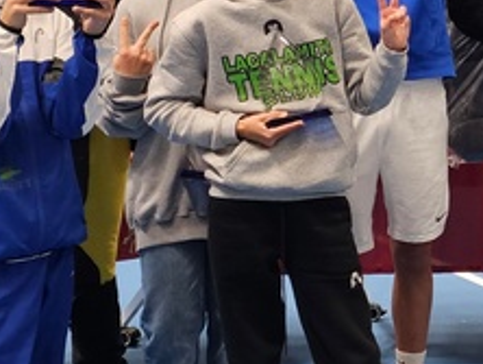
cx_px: 672
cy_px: 35
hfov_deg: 17.1
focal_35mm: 106
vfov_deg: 13.9
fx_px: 1481
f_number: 1.7
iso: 500
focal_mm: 6.3
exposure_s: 1/120
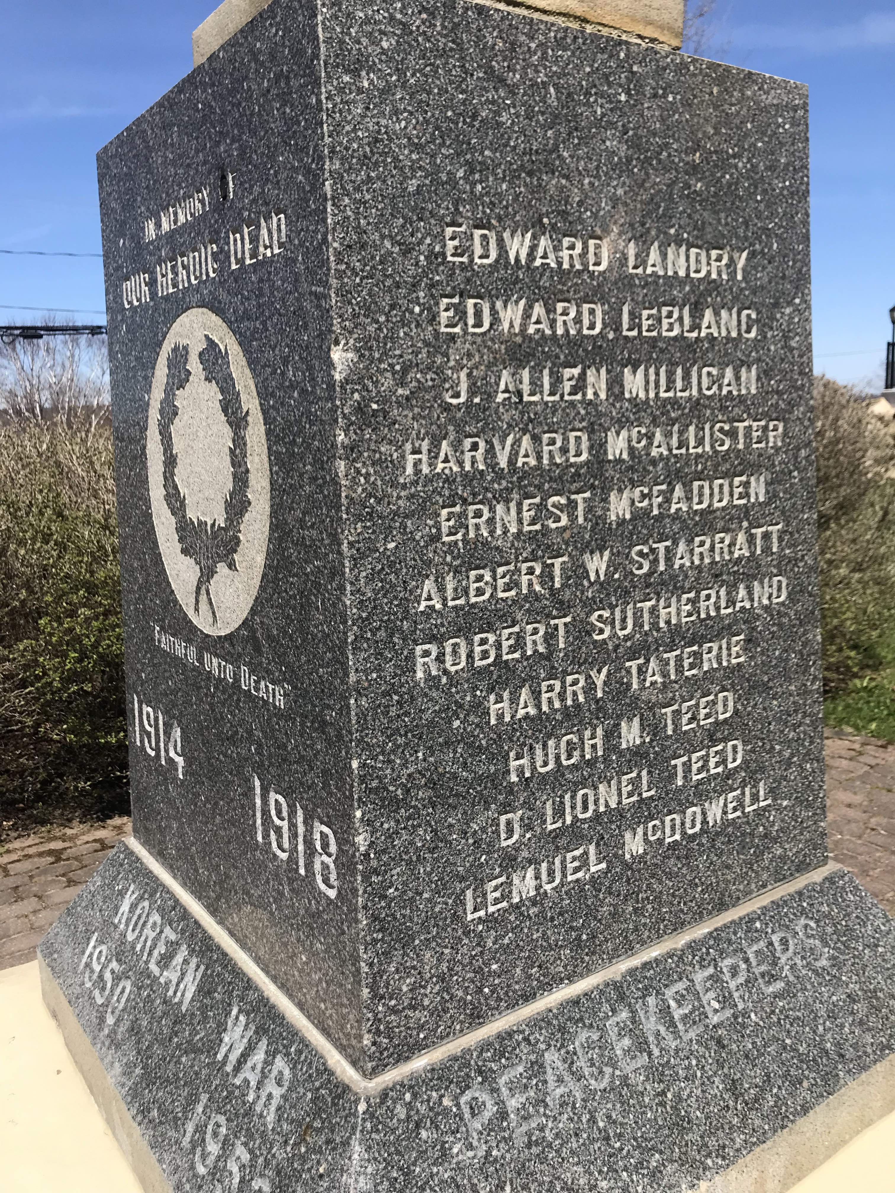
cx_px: 448
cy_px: 596
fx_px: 965
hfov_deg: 49.7
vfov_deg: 63.4
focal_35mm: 28
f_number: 1.8
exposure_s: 1/2519
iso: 20
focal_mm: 3.99
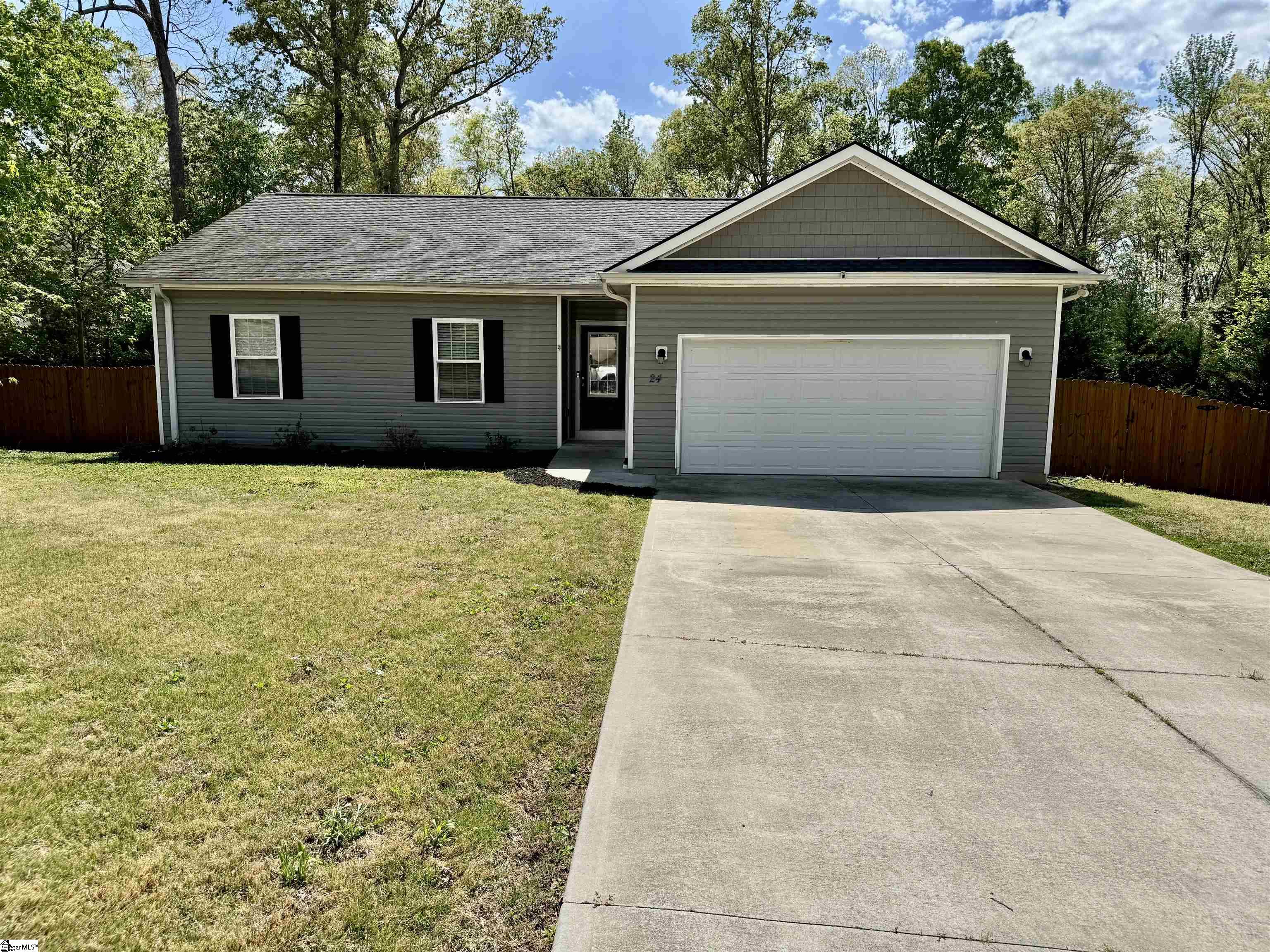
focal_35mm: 24
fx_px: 881
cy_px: 476
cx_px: 635
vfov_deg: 56.8
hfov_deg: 71.6
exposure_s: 1/5814
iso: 80
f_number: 1.78
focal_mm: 6.76
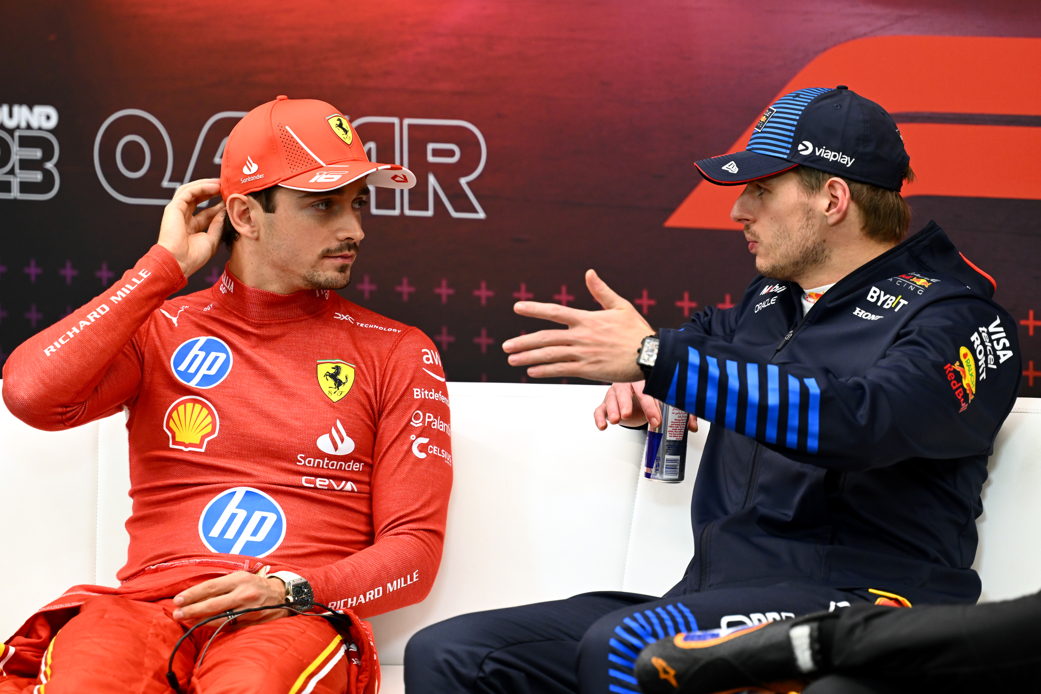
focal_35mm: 195
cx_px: 520
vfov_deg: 7.0
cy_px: 347
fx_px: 5638
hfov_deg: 10.5
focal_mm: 195
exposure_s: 1/320
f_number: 4.5
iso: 2000
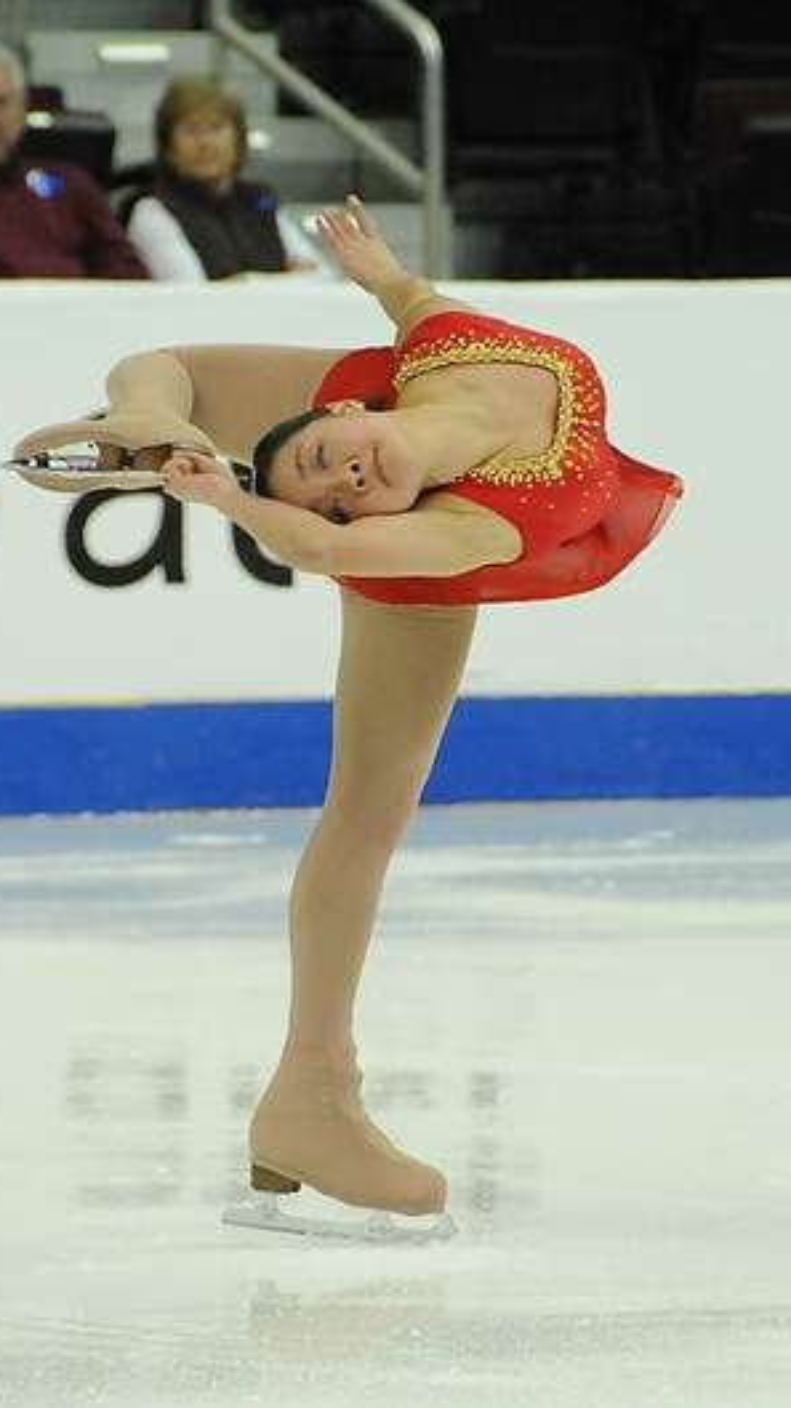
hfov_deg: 2.6
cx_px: 450
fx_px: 17737
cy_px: 704
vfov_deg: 4.5
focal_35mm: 475
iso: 3200
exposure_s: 1/800
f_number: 5.6
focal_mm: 200
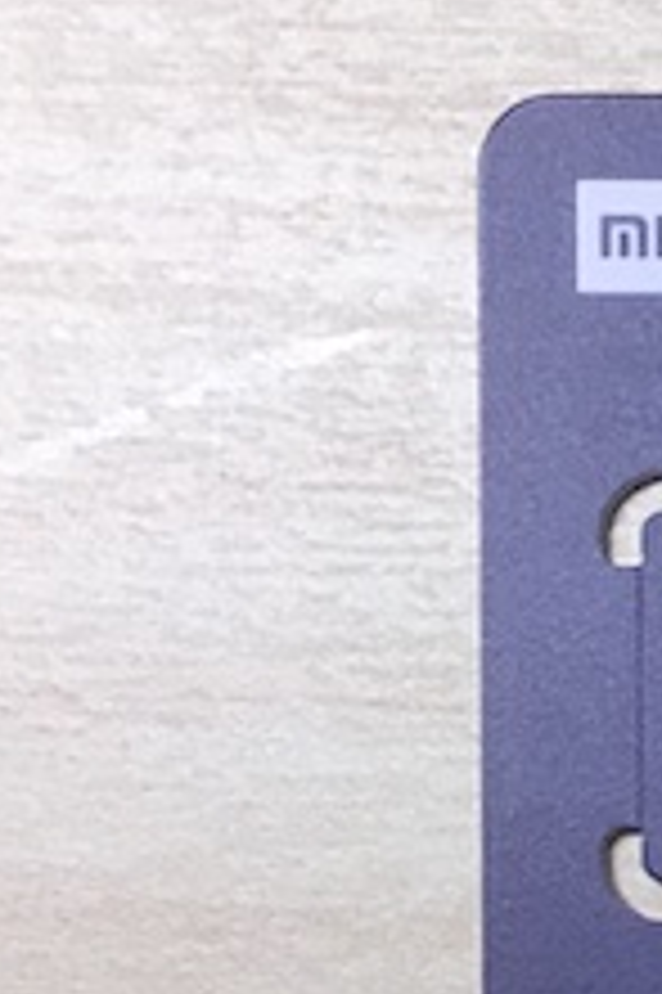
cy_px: 1259
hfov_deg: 9.5
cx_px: 1495
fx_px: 3619
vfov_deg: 15.0
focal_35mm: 131
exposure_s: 1/17
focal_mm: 4.15
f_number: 2.2
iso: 50
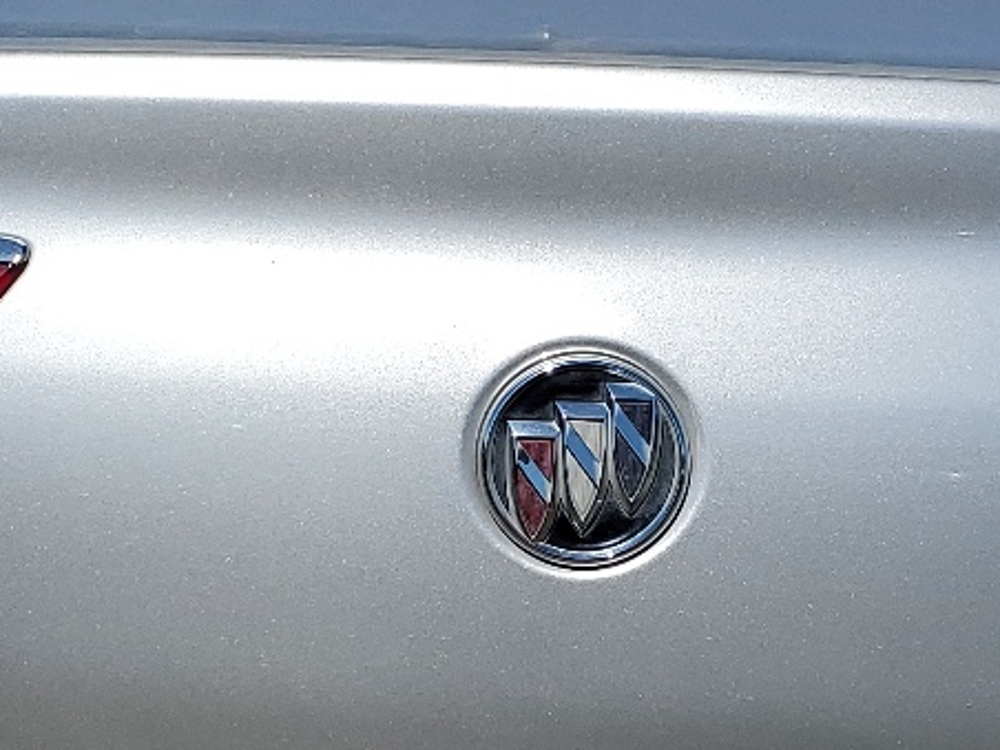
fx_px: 2658
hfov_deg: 21.3
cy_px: 551
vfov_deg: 16.0
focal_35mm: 92
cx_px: 573
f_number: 1.5
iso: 50
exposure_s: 1/10000
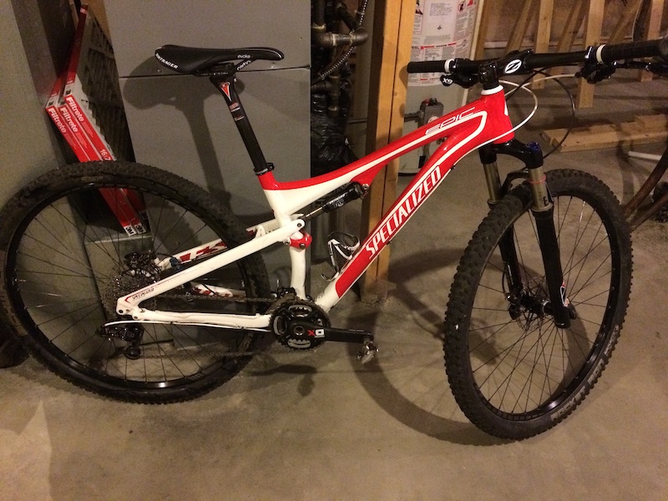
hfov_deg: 61.7
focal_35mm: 29
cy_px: 250
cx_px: 334
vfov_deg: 48.2
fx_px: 560
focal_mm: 4.15
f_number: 2.2
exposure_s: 1/15
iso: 640
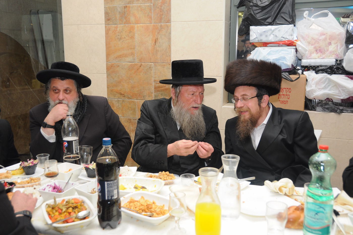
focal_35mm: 36
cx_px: 176
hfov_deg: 53.2
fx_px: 353
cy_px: 118
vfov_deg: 36.8
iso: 500
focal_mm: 24
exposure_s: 1/50
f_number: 4
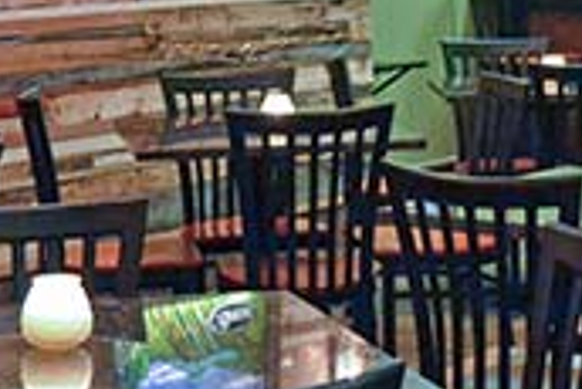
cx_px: 535
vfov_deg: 15.0
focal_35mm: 91
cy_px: 266
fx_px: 1472
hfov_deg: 21.8
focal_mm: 18
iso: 3200
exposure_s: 1/15
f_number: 3.5
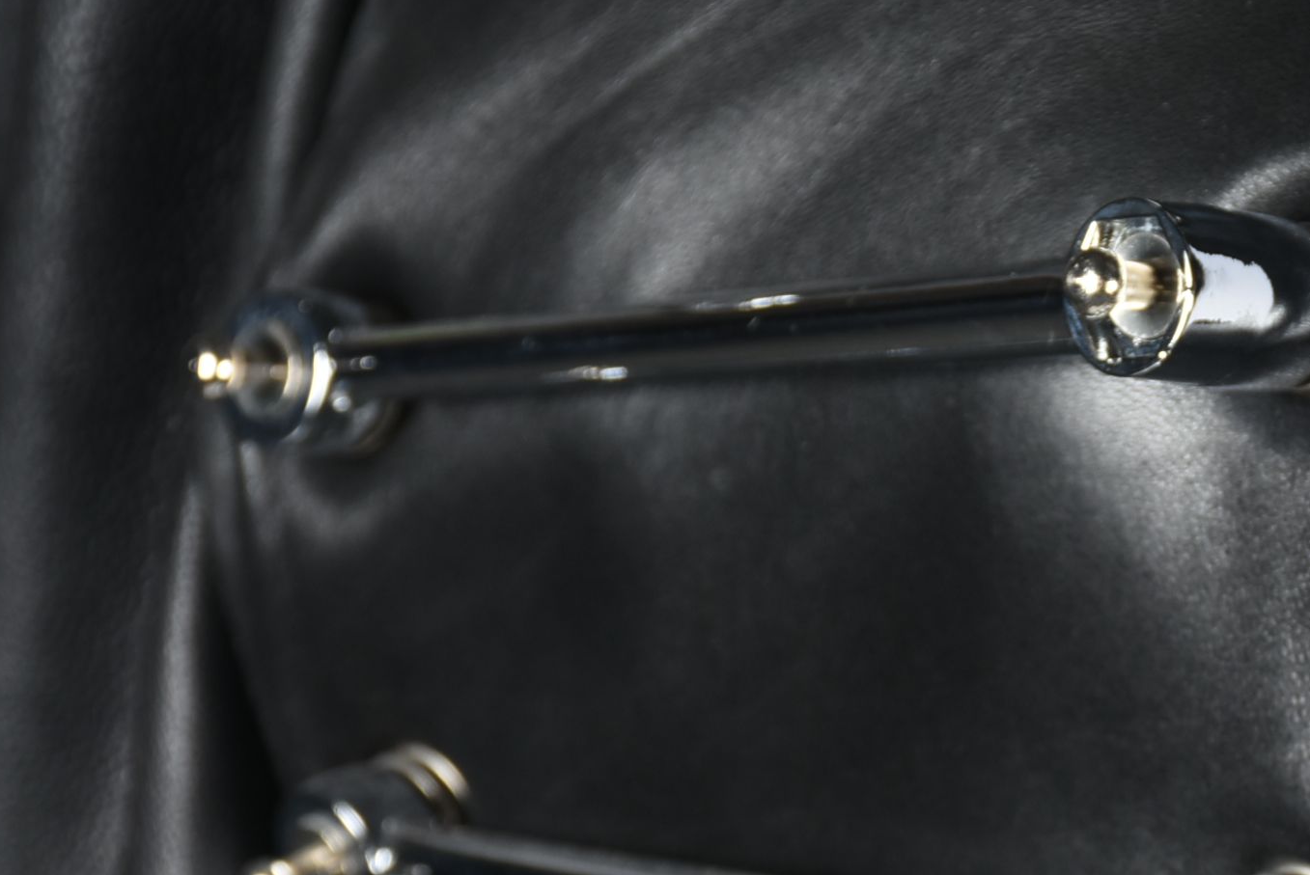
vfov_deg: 5.5
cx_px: 1247
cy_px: 837
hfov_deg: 8.3
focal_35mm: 248
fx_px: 9035
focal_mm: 75
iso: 200
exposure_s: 1/125
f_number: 9
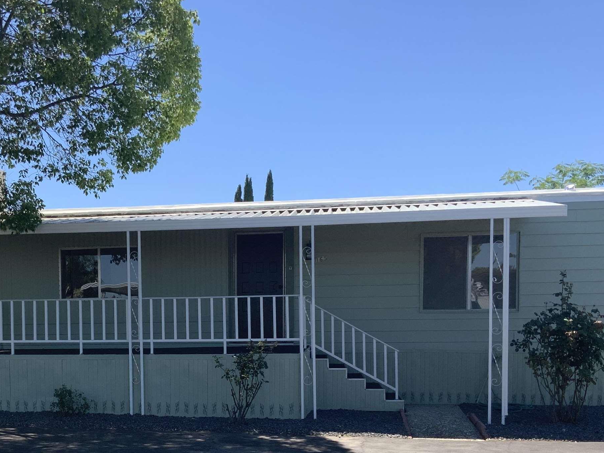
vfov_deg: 29.0
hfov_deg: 38.3
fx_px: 855
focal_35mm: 49
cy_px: 364
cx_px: 179
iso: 16
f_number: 1.8
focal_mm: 3
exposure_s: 1/1035
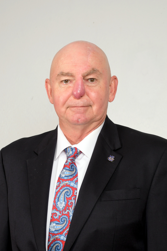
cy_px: 126
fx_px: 470
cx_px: 84
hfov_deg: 20.1
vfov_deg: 29.9
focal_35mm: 68
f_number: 5.6
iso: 320
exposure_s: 1/60
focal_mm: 45
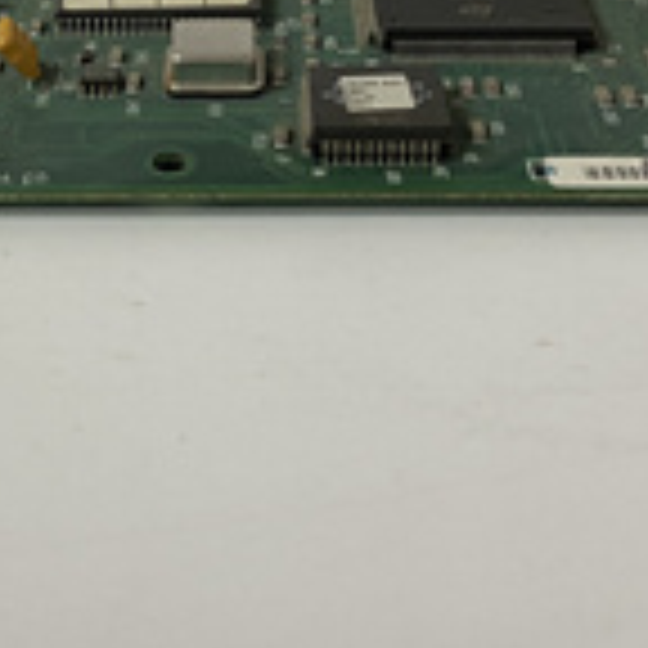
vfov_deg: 20.8
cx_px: 202
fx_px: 1694
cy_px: -20
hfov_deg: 21.5
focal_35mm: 80
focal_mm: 4.25
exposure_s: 1/50
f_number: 1.8
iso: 100
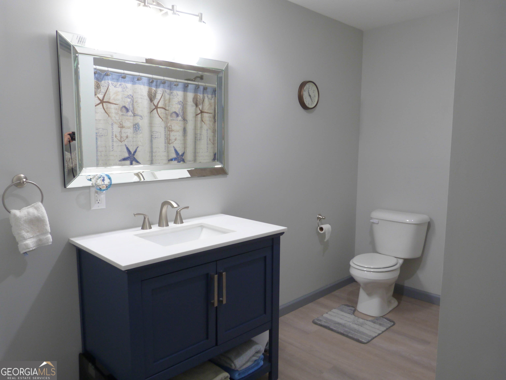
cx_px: 253
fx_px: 365
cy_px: 190
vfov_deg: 54.9
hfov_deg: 69.4
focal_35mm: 25
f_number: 2.8
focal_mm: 4.5
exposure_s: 1/13
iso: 100
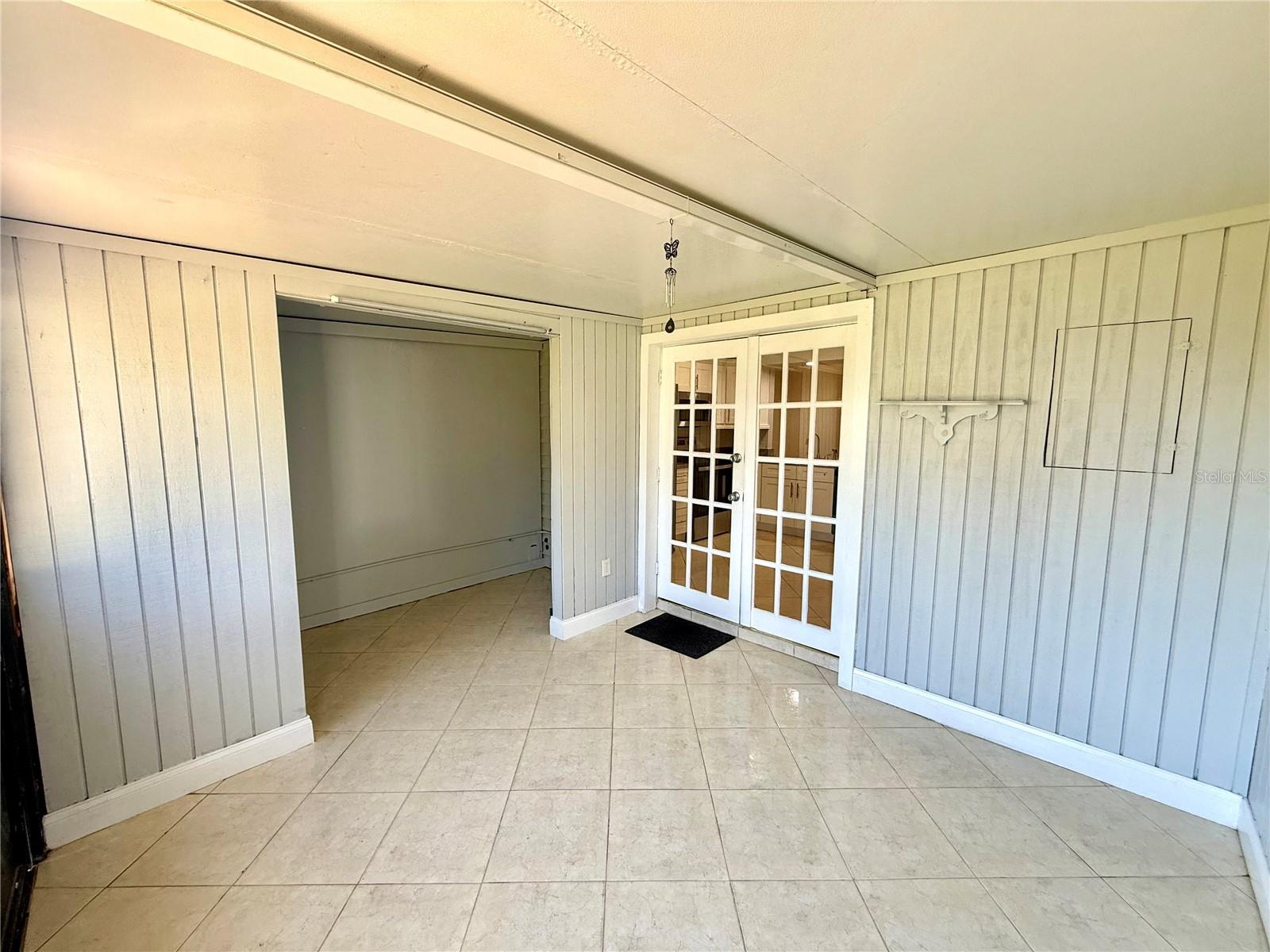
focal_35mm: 14
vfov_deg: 85.7
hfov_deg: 102.1
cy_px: 476
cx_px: 635
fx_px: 514
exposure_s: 1/99
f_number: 2.2
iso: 100
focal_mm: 2.22
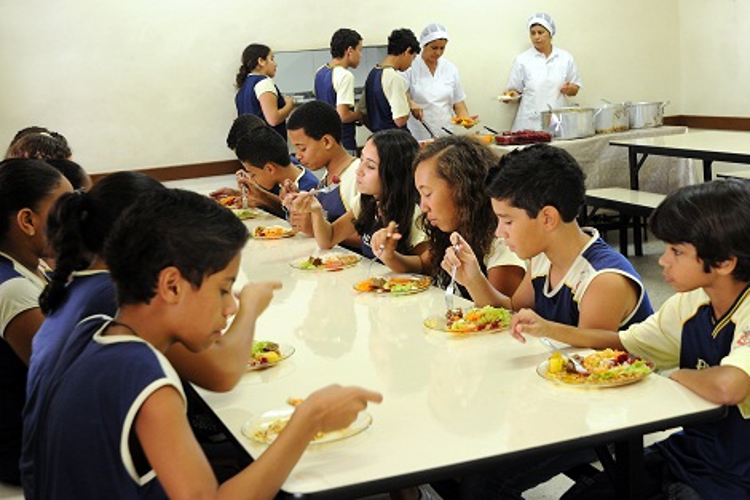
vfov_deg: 25.7
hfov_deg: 37.9
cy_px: 250
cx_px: 375
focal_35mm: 52
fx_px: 1093
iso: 640
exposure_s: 1/40
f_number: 5.6
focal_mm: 35
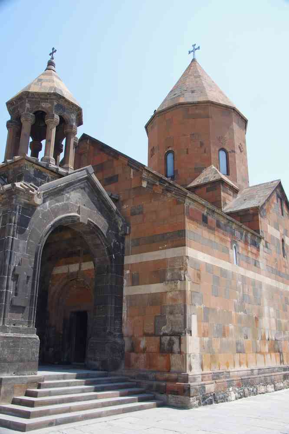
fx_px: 417
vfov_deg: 54.9
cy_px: 217
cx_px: 144
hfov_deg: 38.2
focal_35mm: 35
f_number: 10
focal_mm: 23.1
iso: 200
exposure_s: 1/50
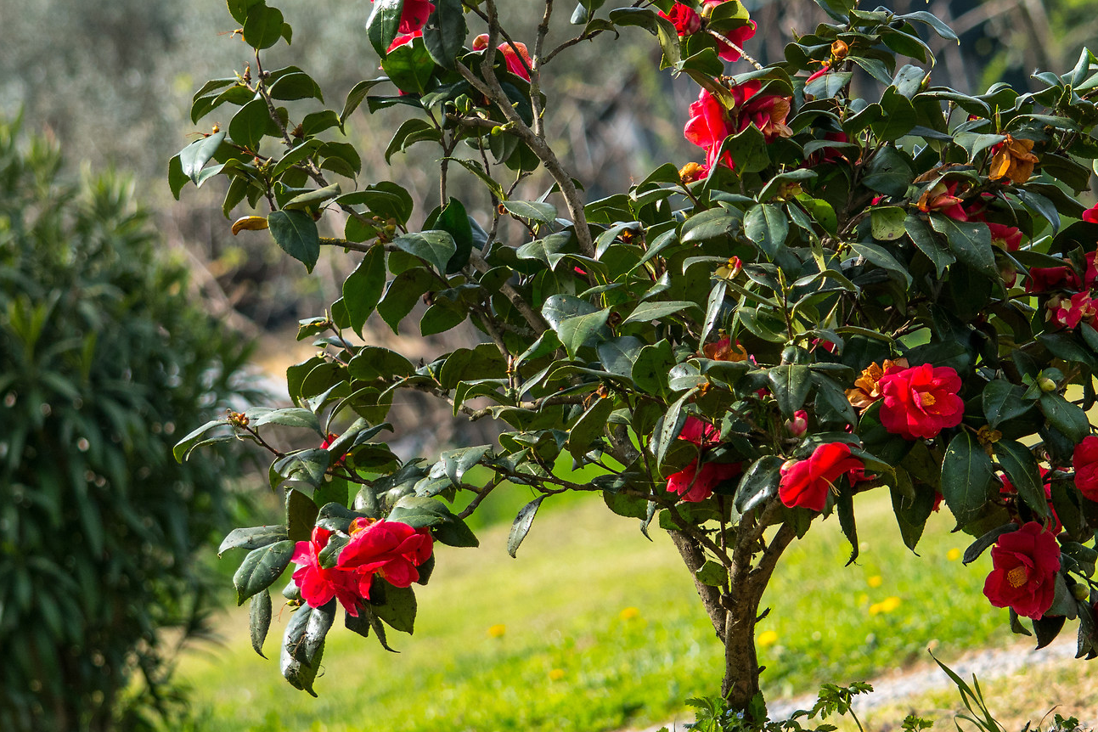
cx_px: 756
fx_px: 8661
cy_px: 339
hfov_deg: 7.2
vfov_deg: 4.8
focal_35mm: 284
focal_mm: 102
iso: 200
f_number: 5
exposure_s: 1/800
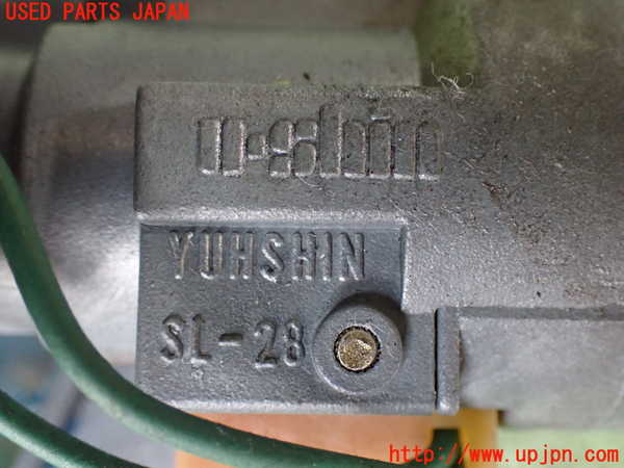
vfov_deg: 30.9
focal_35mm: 47
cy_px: 234
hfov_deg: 40.4
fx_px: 847
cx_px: 312
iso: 1000
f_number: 3.1
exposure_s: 1/50
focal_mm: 8.4
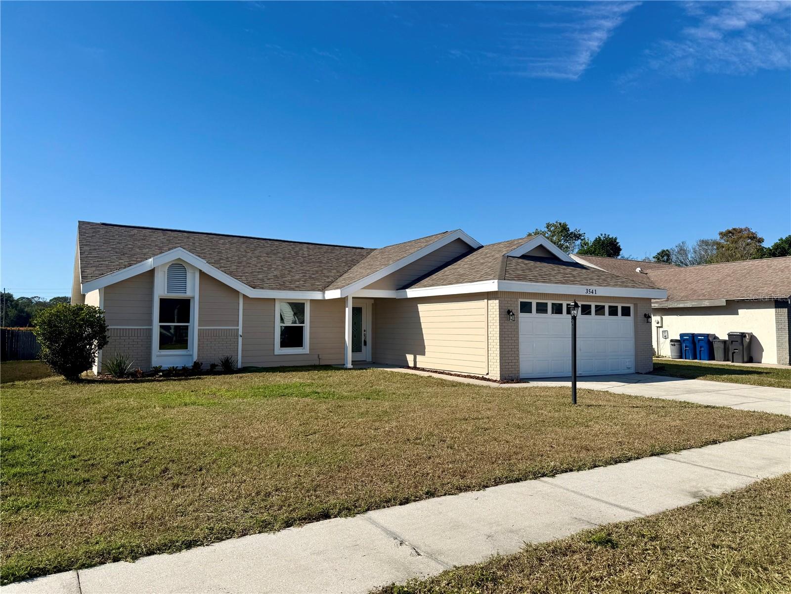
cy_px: 297
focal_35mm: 24
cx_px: 396
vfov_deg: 56.8
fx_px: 548
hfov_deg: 71.6
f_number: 1.78
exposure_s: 1/6173
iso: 80
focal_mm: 6.76
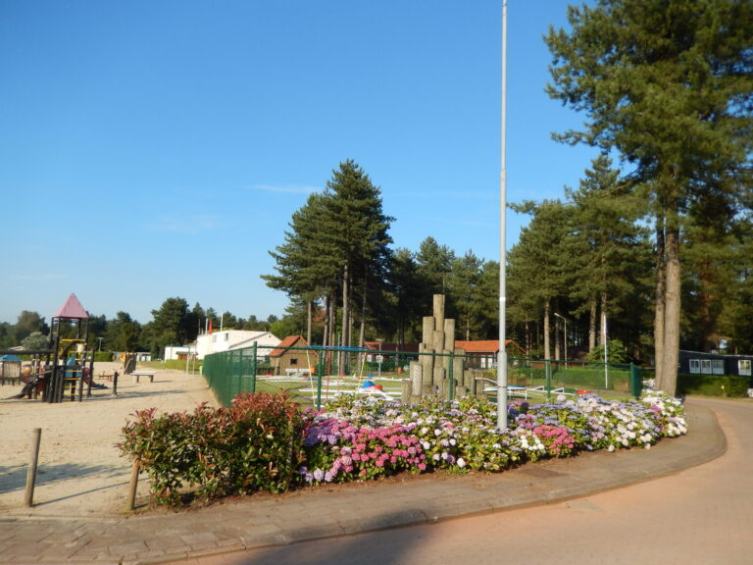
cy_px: 282
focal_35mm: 25
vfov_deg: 54.9
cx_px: 376
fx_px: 544
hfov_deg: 69.4
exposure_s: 1/1000
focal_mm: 4.5
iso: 125
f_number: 3.4
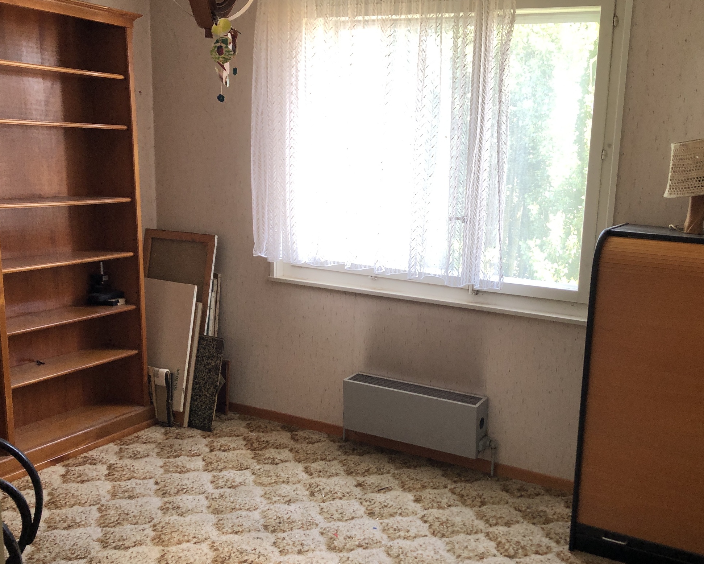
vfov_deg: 41.1
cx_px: 444
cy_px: 313
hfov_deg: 49.7
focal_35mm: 36
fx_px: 750
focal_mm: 3.99
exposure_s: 1/40
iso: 25
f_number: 1.8
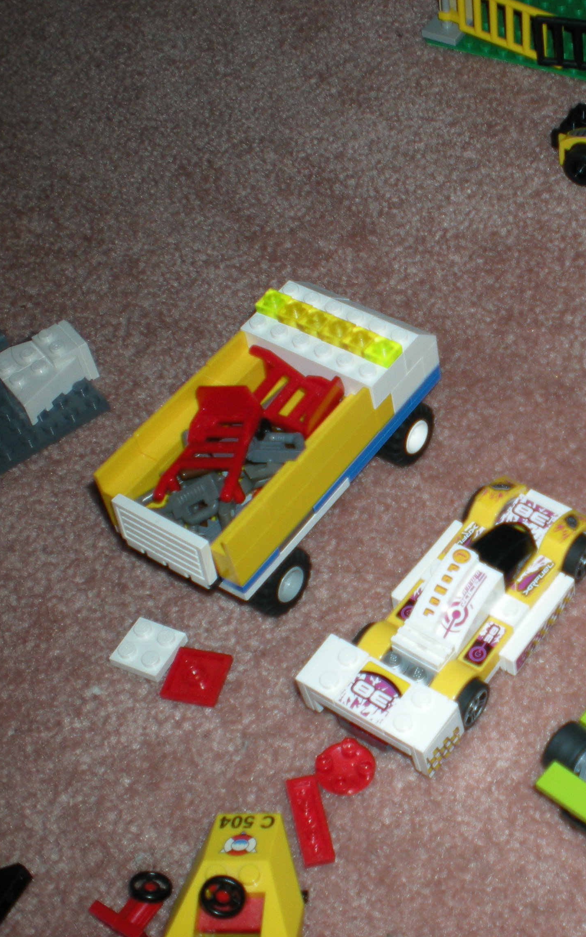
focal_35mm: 54
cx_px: 580
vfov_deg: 37.5
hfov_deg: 23.0
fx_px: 1380
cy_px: 466
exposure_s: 1/60
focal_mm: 6.3
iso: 64
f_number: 3.1
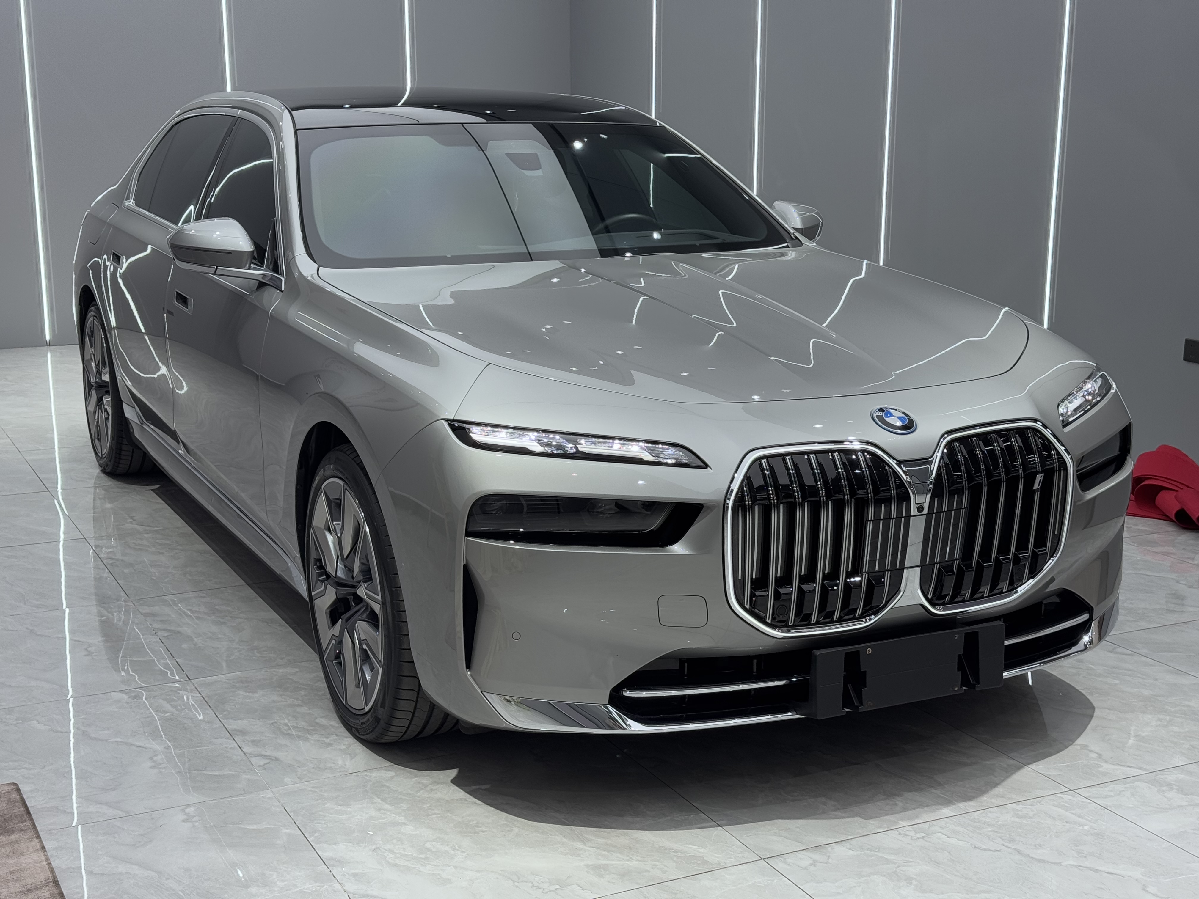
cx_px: 600
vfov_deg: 30.3
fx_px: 1663
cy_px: 450
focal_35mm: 48
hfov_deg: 39.7
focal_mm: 6.76
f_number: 1.78
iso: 64
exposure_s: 1/179
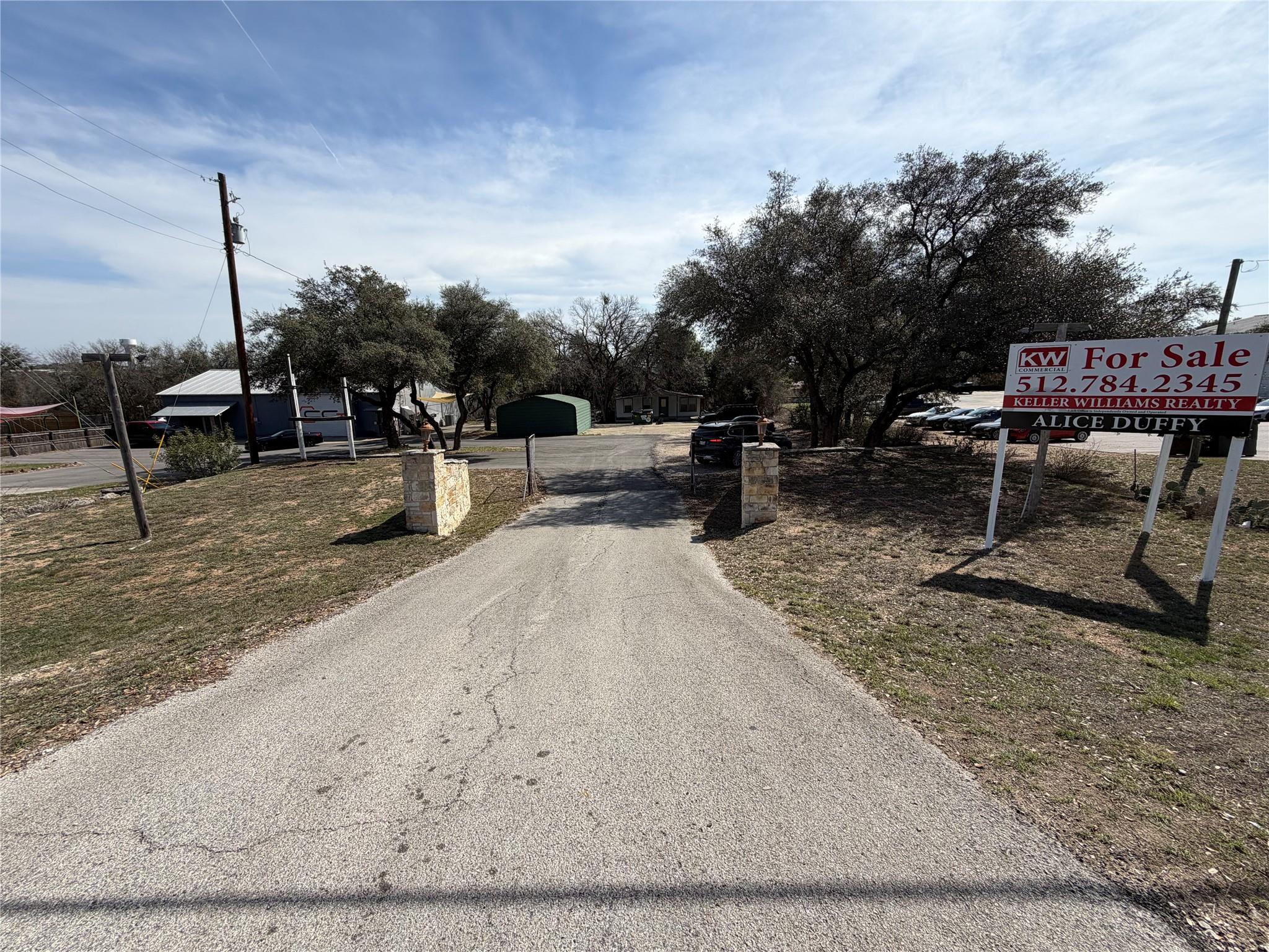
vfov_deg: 85.7
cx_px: 634
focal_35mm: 14
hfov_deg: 102.1
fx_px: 513
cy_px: 476
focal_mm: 2.22
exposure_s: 1/1189
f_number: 2.2
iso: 20
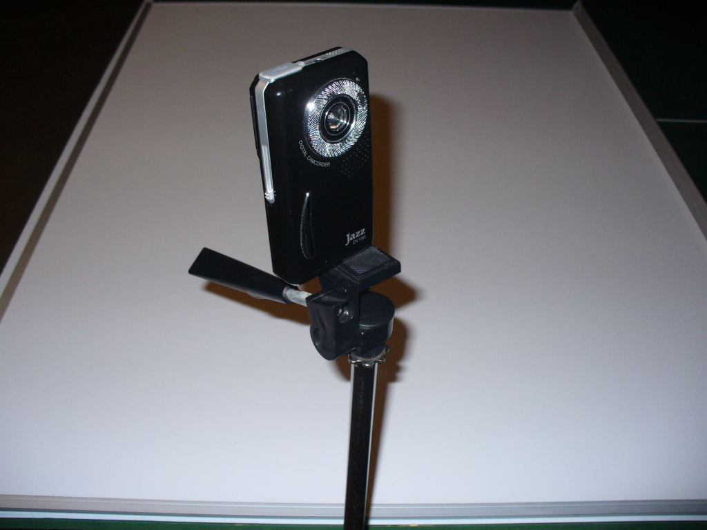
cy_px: 265
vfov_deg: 38.7
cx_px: 354
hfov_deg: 50.1
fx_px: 756
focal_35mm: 37
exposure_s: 1/30
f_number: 2.8
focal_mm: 6.1
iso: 100
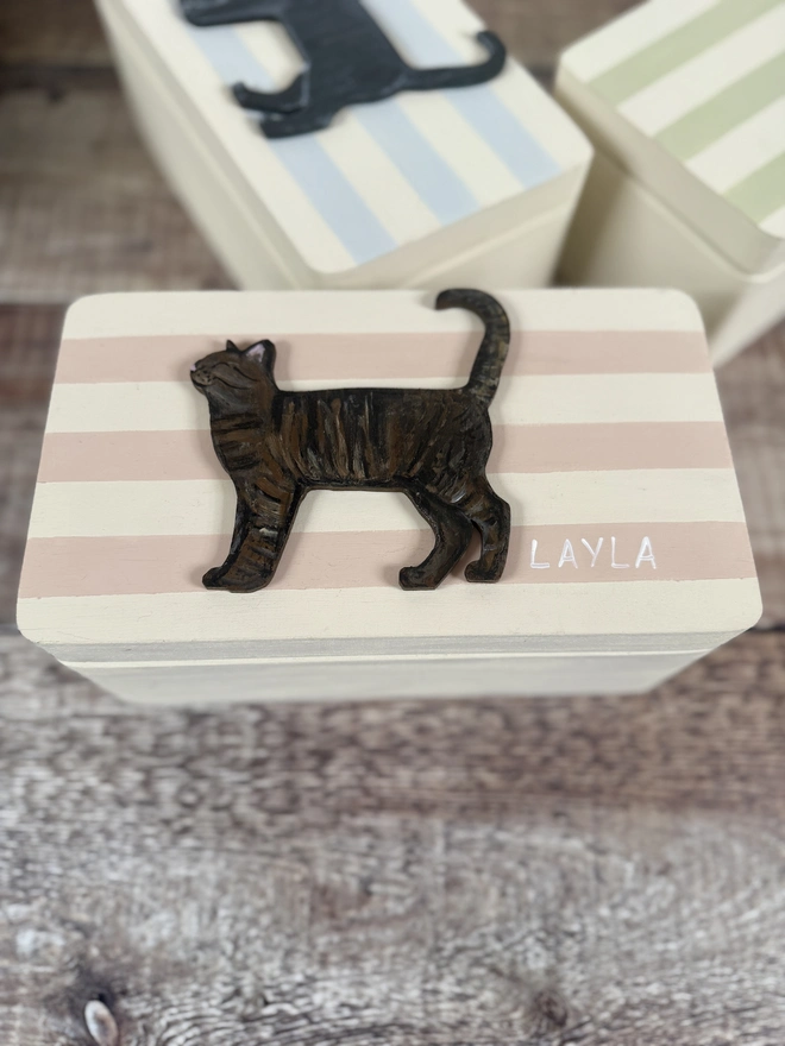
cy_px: 523
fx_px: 726
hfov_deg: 56.8
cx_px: 392
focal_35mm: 24
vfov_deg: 71.6
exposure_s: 1/121
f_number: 1.78
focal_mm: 6.76
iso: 125
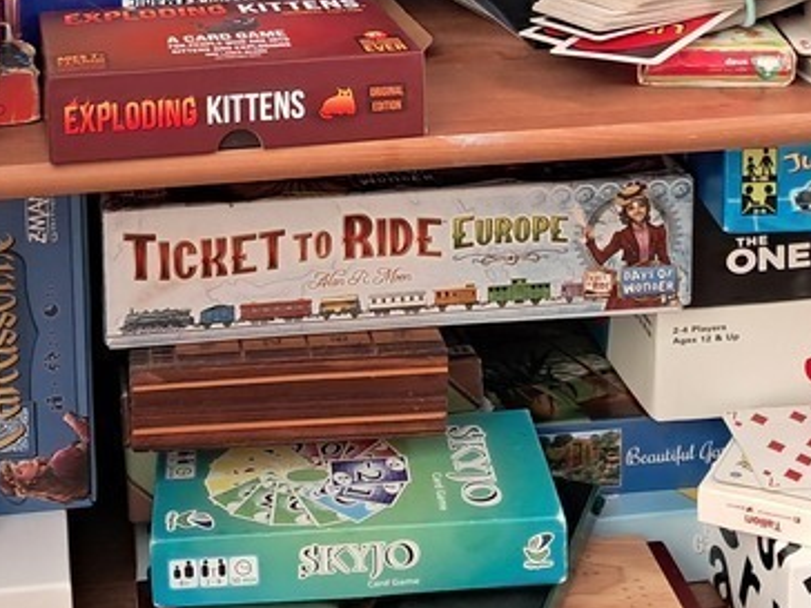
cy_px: 22
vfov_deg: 18.9
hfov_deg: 25.6
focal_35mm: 76
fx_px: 1781
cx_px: 292
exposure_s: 1/60
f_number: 1.8
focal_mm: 4
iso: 200
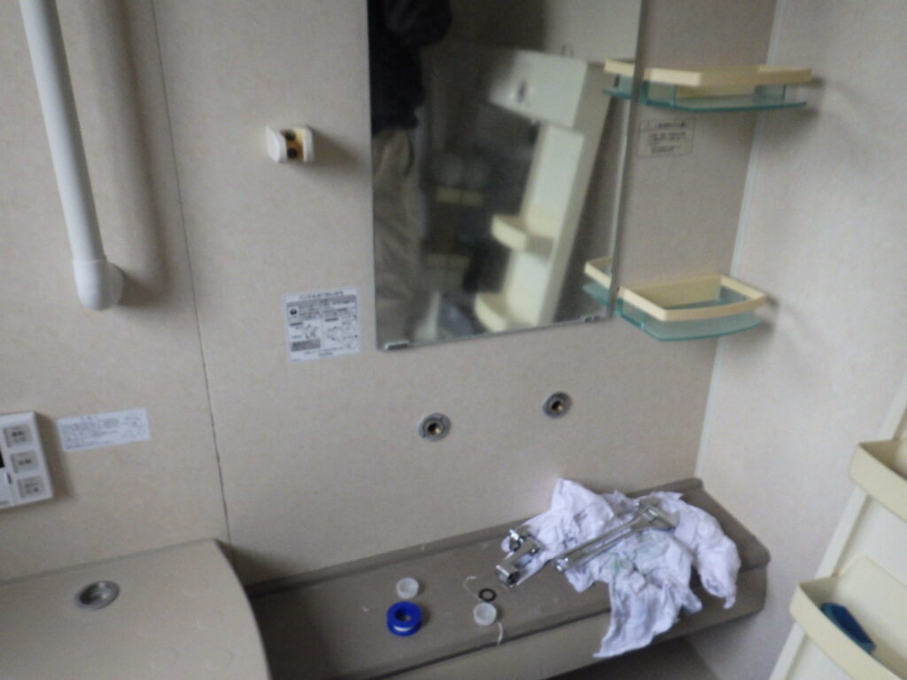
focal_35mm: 28
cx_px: 454
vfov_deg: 49.7
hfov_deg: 63.4
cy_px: 340
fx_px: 734
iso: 640
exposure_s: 1/60
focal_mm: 5
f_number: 3.5
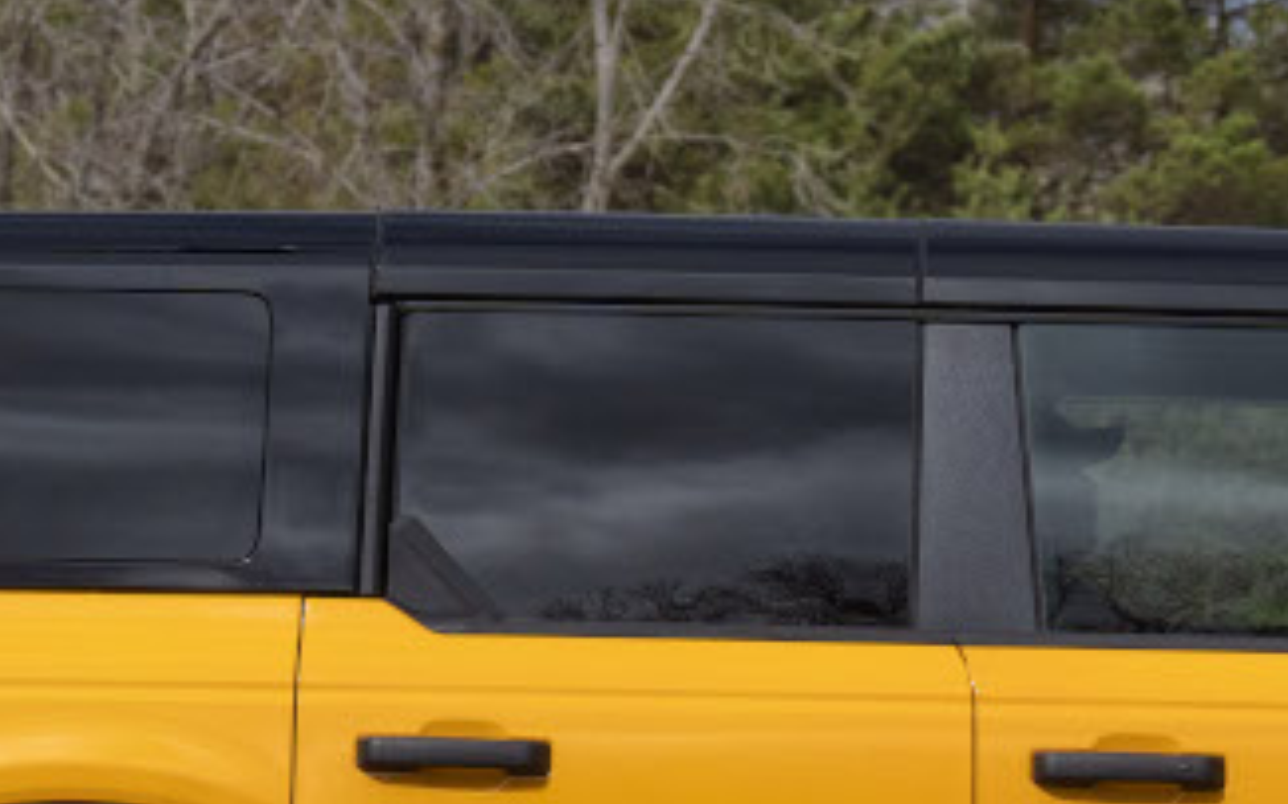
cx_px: 1161
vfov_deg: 3.2
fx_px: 14284
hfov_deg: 5.2
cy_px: 713
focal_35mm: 407
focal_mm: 108
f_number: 8
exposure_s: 1/3200
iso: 800
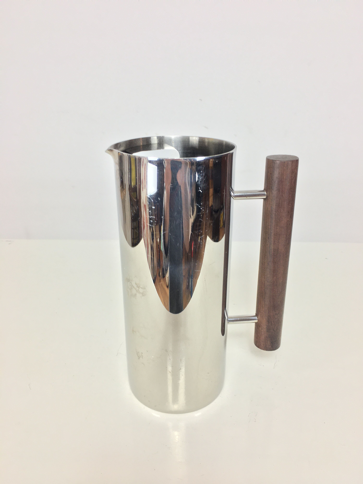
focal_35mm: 29
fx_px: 405
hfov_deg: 48.2
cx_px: 182
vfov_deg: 61.7
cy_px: 242
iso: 32
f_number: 2.2
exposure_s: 1/33
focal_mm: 4.15
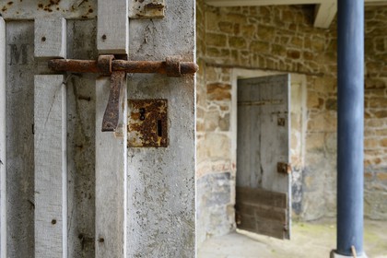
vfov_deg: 35.1
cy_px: 129
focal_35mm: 38
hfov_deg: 50.7
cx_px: 194
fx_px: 408
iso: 800
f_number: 7.1
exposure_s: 1/100
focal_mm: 38
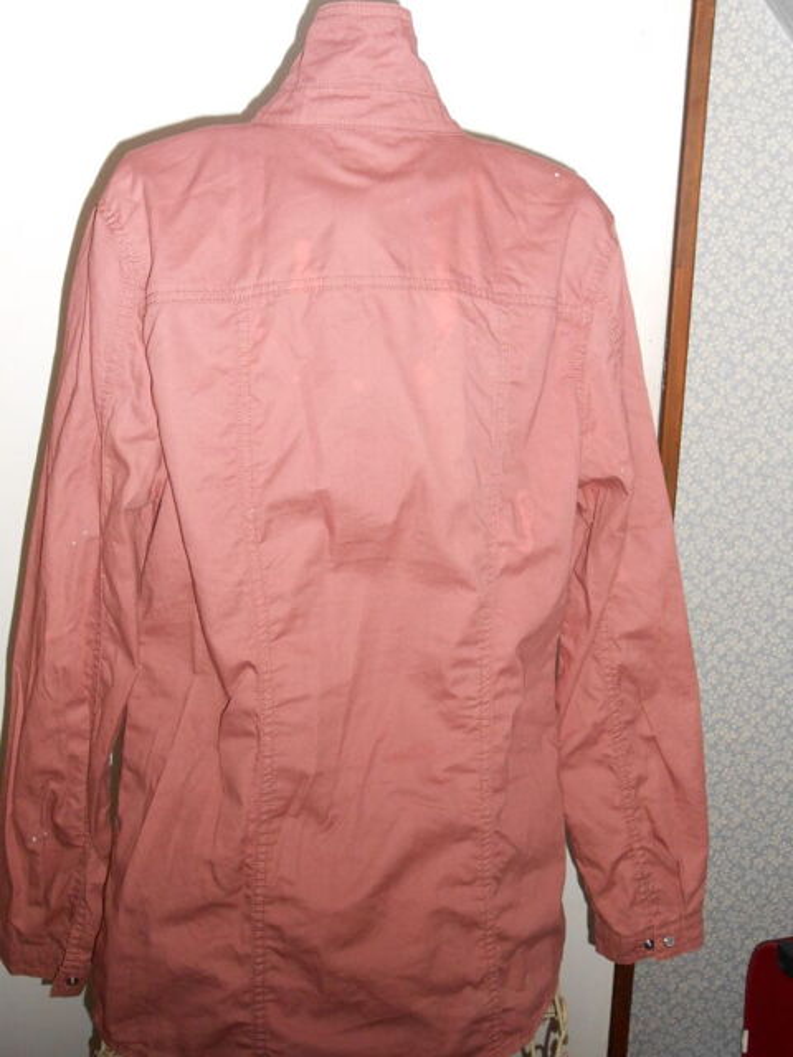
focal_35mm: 44
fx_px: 1344
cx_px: 396
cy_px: 528
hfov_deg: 32.9
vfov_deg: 42.9
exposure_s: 1/30
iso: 400
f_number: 4.5
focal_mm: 7.8
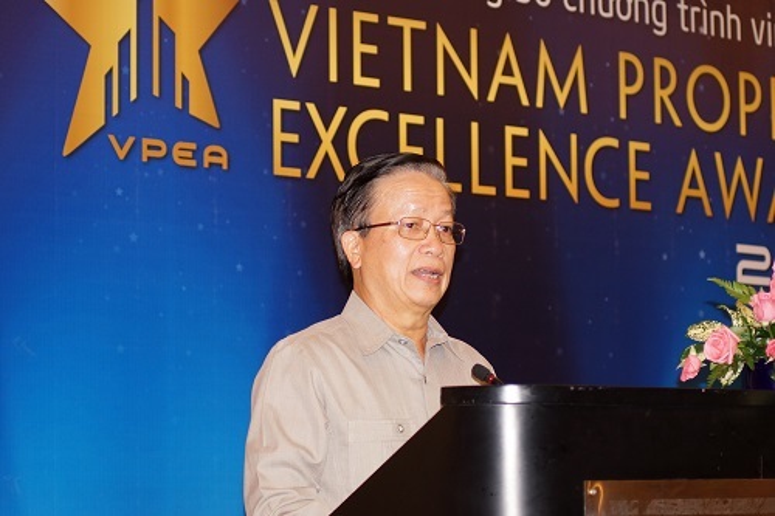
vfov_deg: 12.2
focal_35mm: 112
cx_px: 388
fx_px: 2421
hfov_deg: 18.2
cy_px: 258
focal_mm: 75
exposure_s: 1/60
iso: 400
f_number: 4
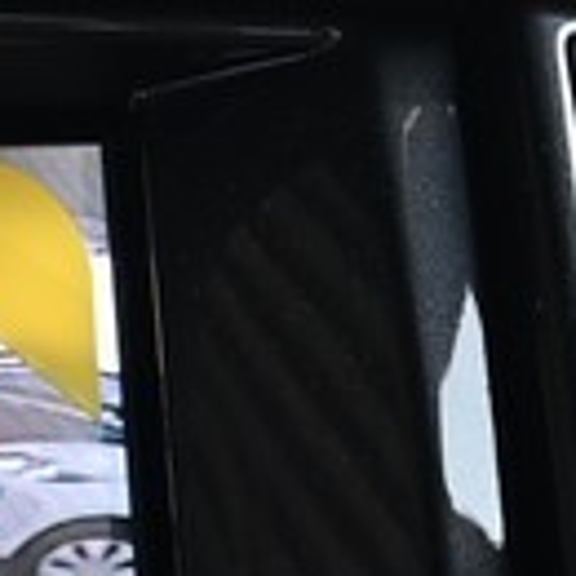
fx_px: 5271
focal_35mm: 280
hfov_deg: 6.0
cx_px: -731
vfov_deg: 6.2
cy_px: 773
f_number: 5.6
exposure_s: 1/30
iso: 200
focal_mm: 26.5
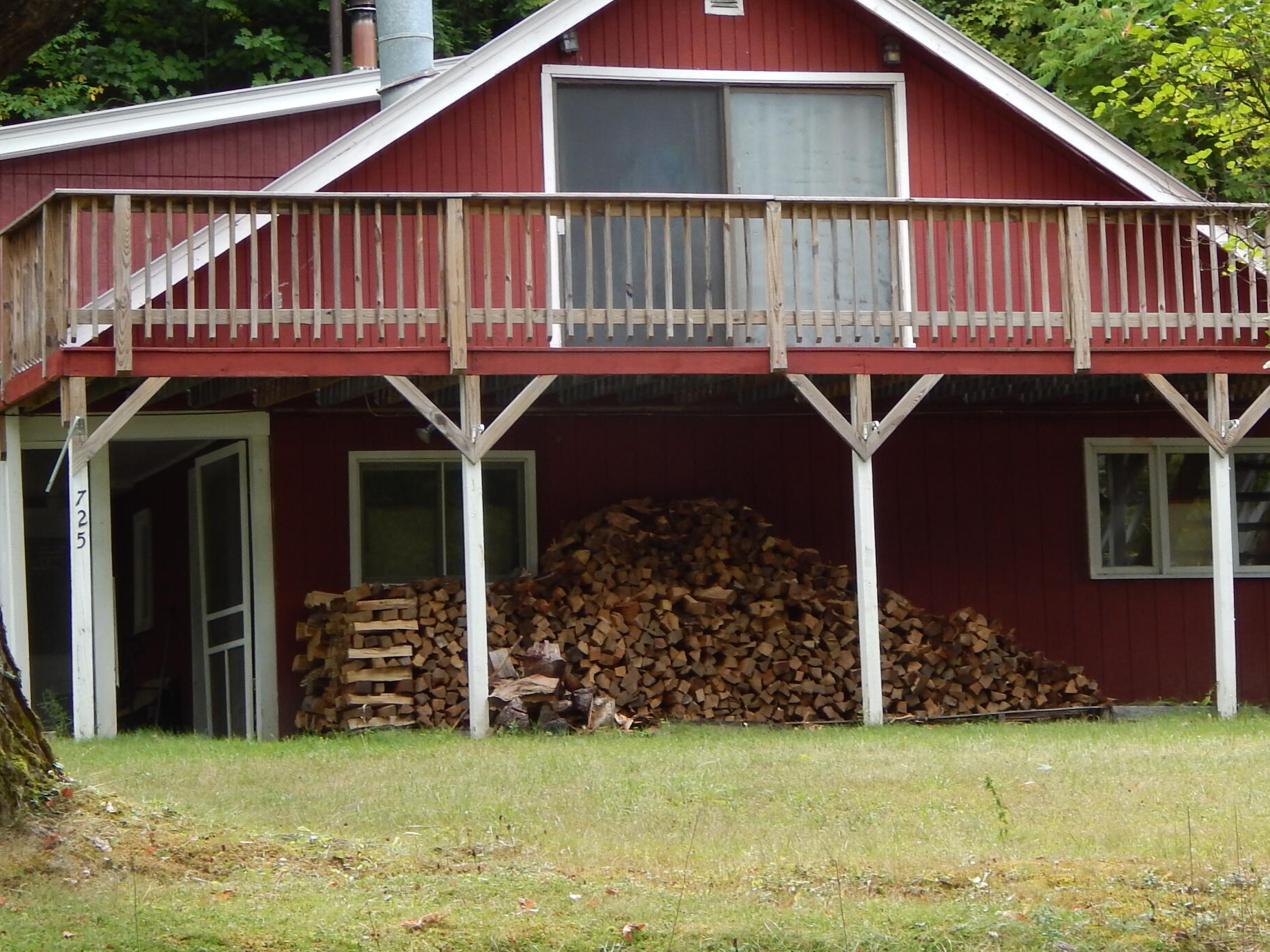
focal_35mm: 124
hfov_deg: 15.9
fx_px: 4549
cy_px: 370
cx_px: 789
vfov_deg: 11.9
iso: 125
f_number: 4.2
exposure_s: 1/80
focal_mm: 13.5
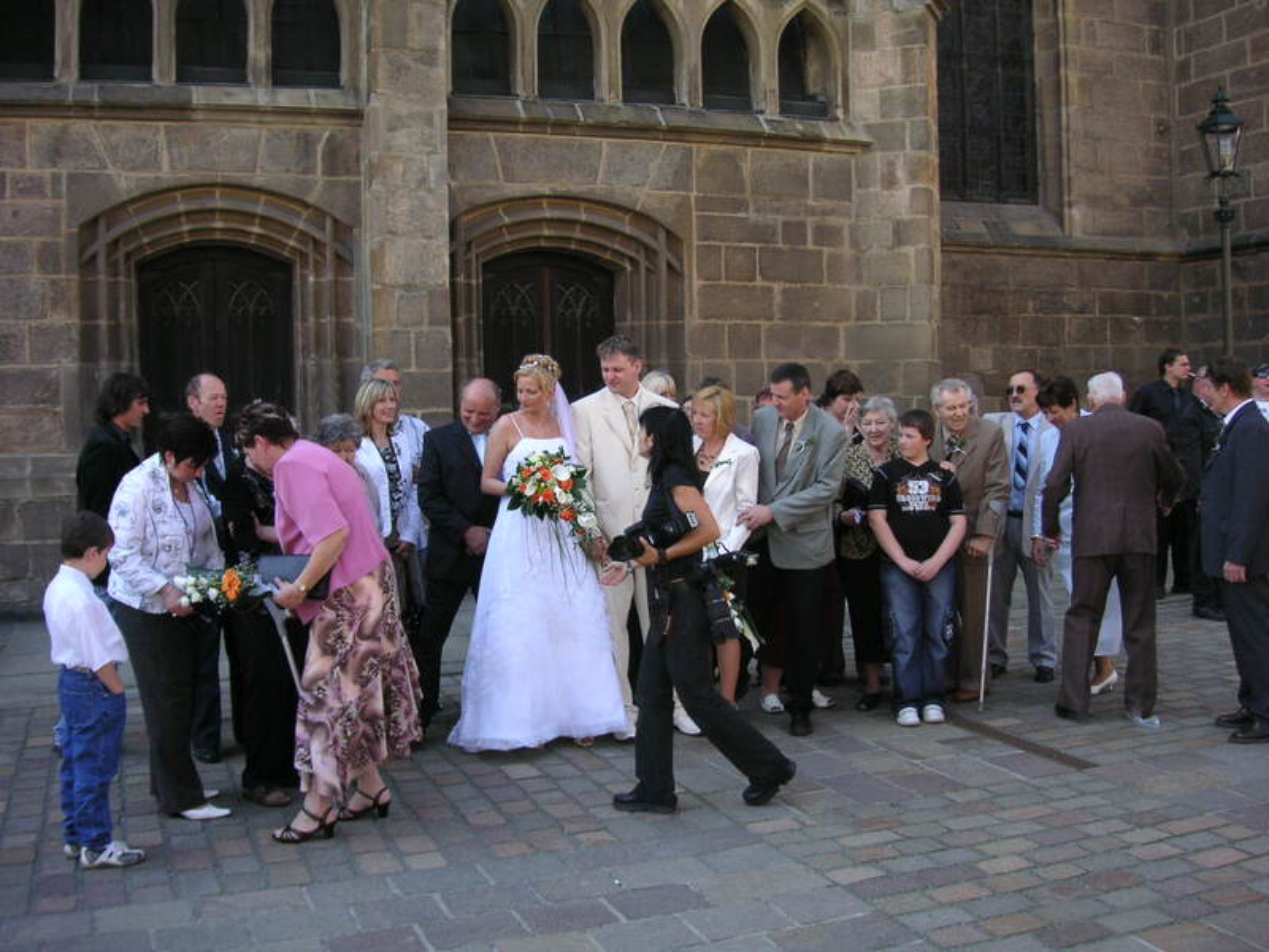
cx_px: 634
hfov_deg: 50.1
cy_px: 476
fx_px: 1356
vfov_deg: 38.7
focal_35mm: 37
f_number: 2.8
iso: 50
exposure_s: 1/250
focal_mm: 6.1
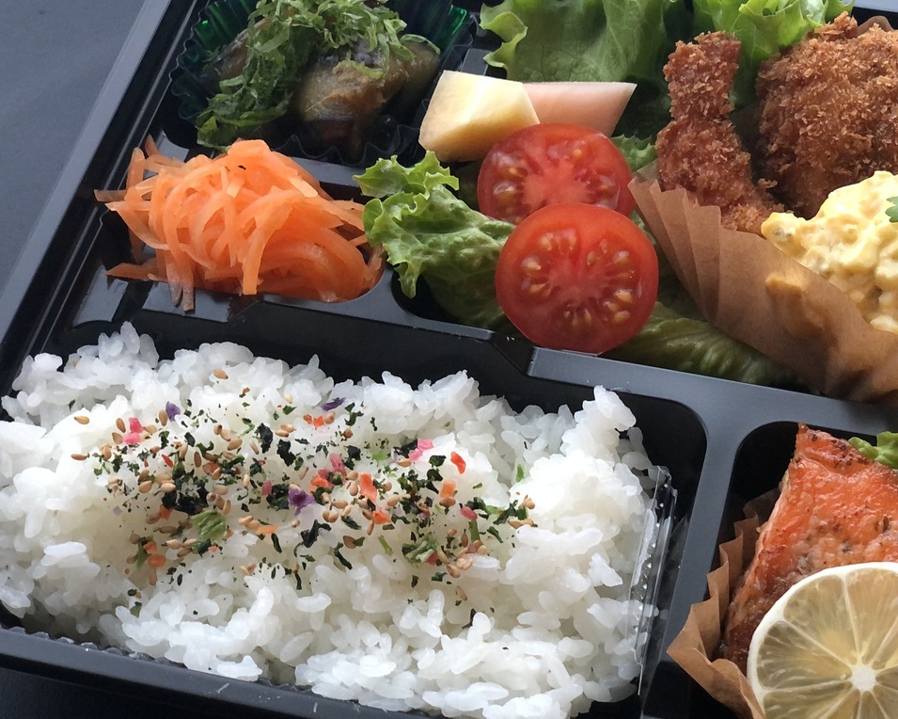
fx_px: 1807
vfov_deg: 22.5
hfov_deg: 27.8
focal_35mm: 68
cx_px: 567
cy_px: 369
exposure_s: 1/12
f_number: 2.4
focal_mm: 6
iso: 160
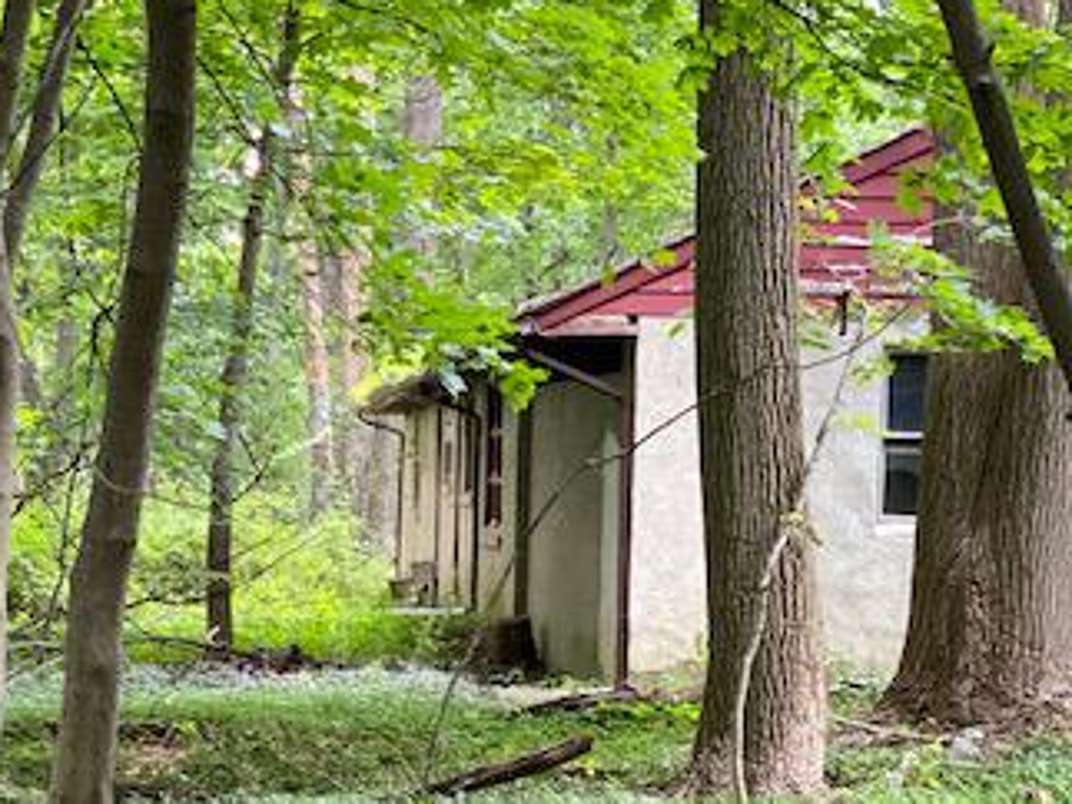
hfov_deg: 19.0
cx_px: 275
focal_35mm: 103
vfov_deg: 14.3
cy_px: 668
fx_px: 3189
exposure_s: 1/81
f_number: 2
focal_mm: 6
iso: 250
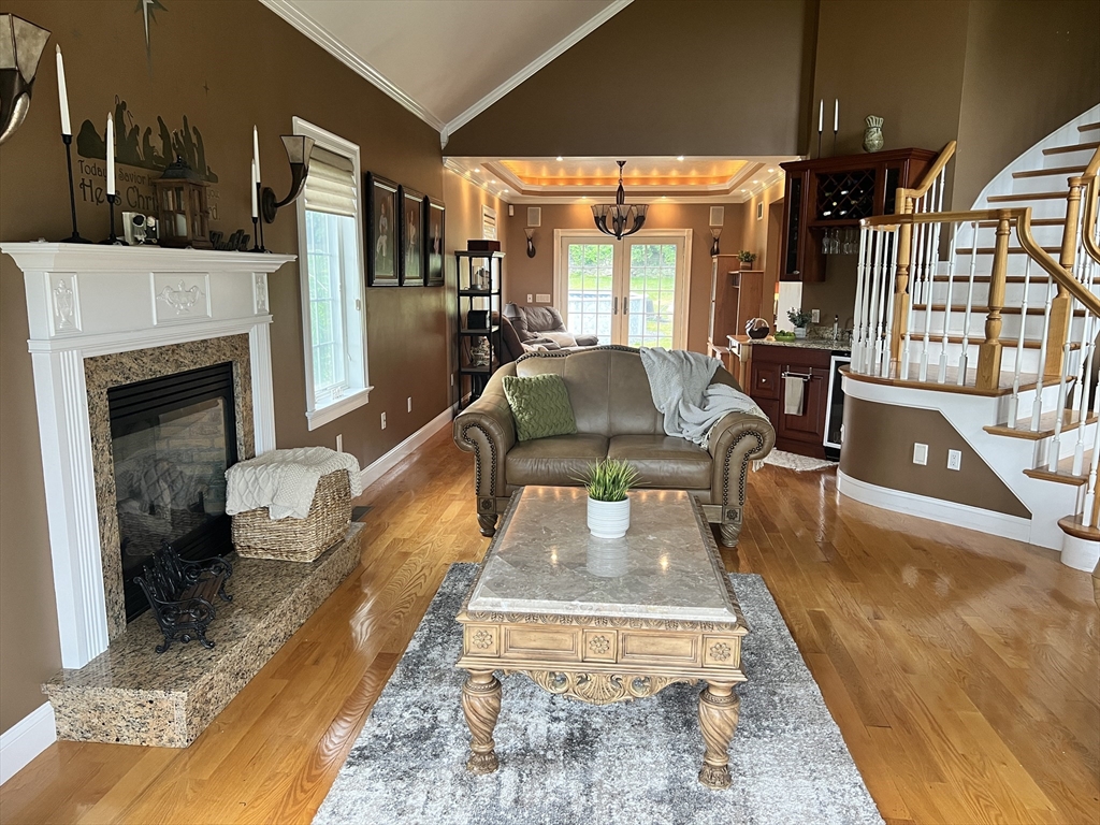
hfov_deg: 67.3
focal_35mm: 26
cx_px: 550
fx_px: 826
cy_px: 412
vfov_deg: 53.1
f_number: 1.5
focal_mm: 5.7
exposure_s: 1/60
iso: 160
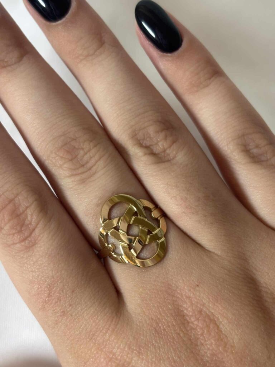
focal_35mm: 52
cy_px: 184
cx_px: 138
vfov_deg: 36.8
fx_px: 551
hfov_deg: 28.0
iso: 50
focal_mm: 5.96
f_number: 1.6
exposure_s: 1/100
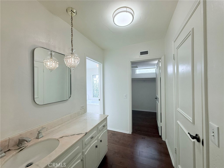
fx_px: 91
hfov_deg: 102.1
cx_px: 112
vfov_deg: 85.7
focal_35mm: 14
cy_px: 84
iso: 64
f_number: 2.2
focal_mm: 2.22
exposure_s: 1/129
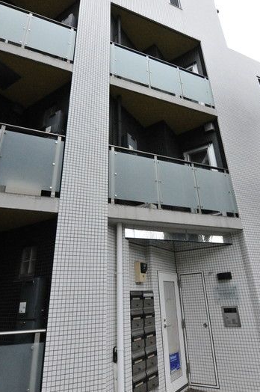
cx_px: 137
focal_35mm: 22
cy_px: 179
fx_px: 239
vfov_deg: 78.5
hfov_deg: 57.1
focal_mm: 12
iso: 2500
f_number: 9
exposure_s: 1/320
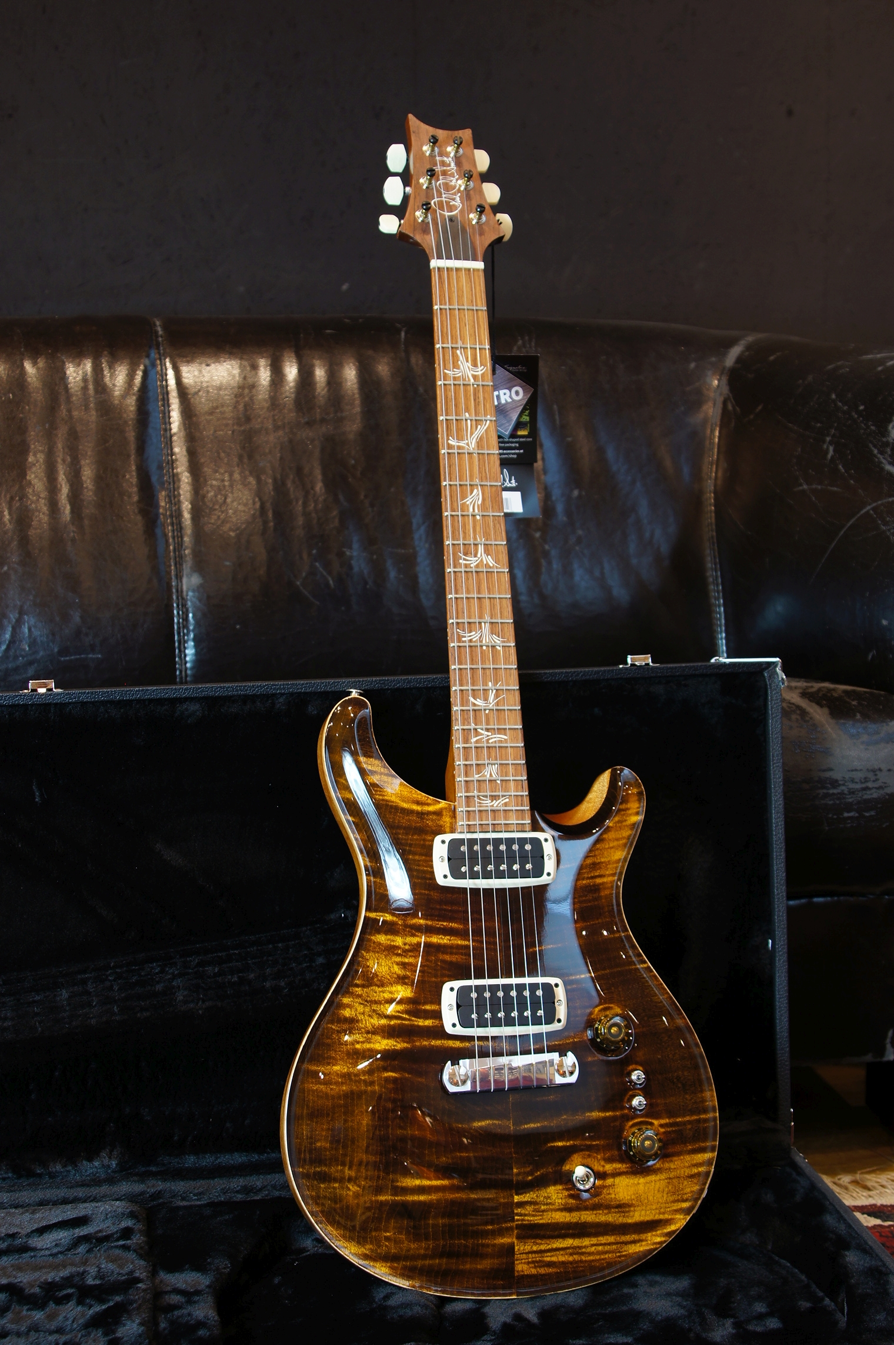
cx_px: 447
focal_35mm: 52
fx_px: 1960
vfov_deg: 37.9
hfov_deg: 25.7
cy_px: 672
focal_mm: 35
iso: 100
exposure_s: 1/3
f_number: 5.6
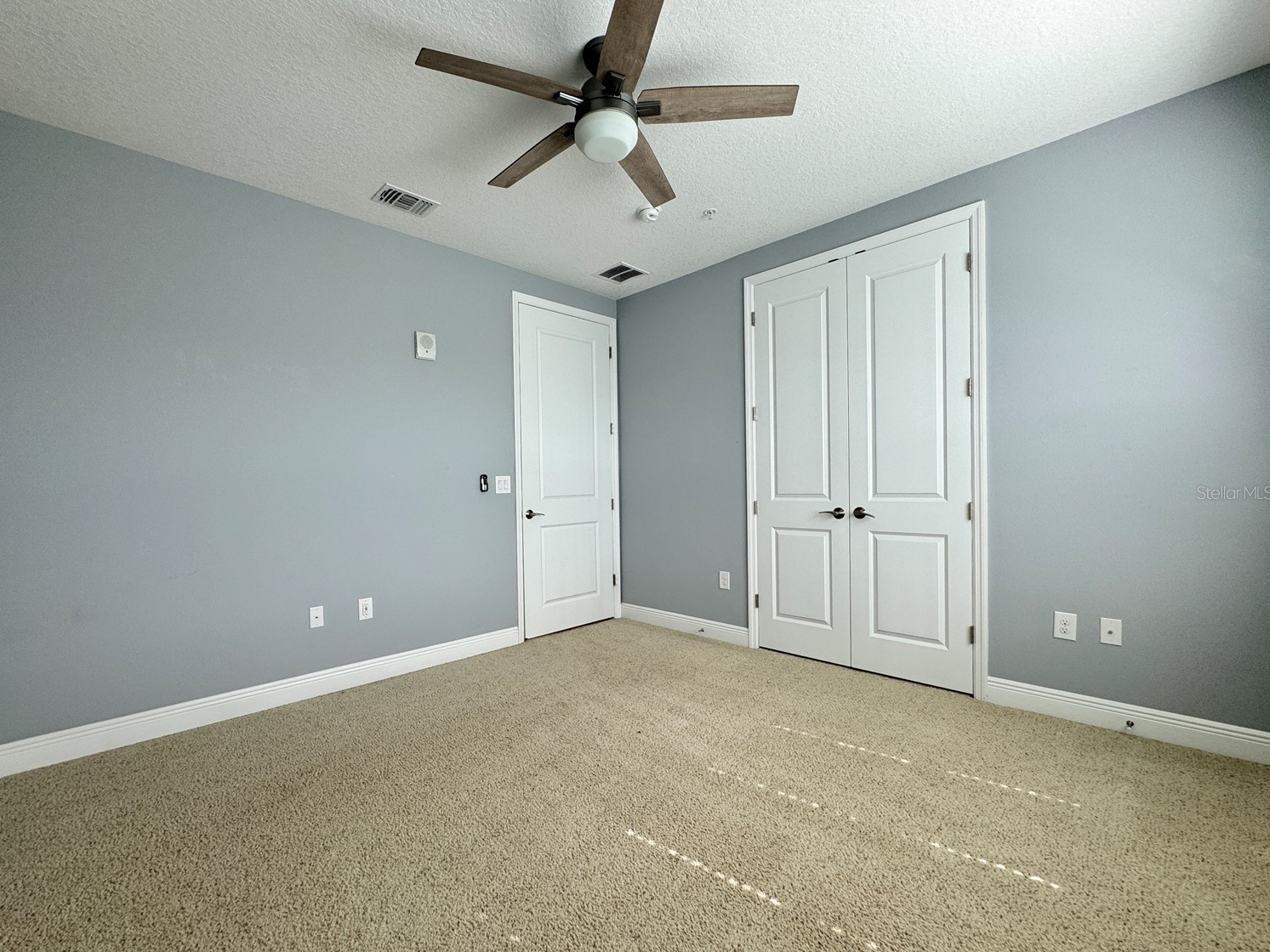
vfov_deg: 81.7
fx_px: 550
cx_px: 596
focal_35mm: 15
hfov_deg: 98.0
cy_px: 492
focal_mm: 2.22
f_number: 2.2
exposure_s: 1/99
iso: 50
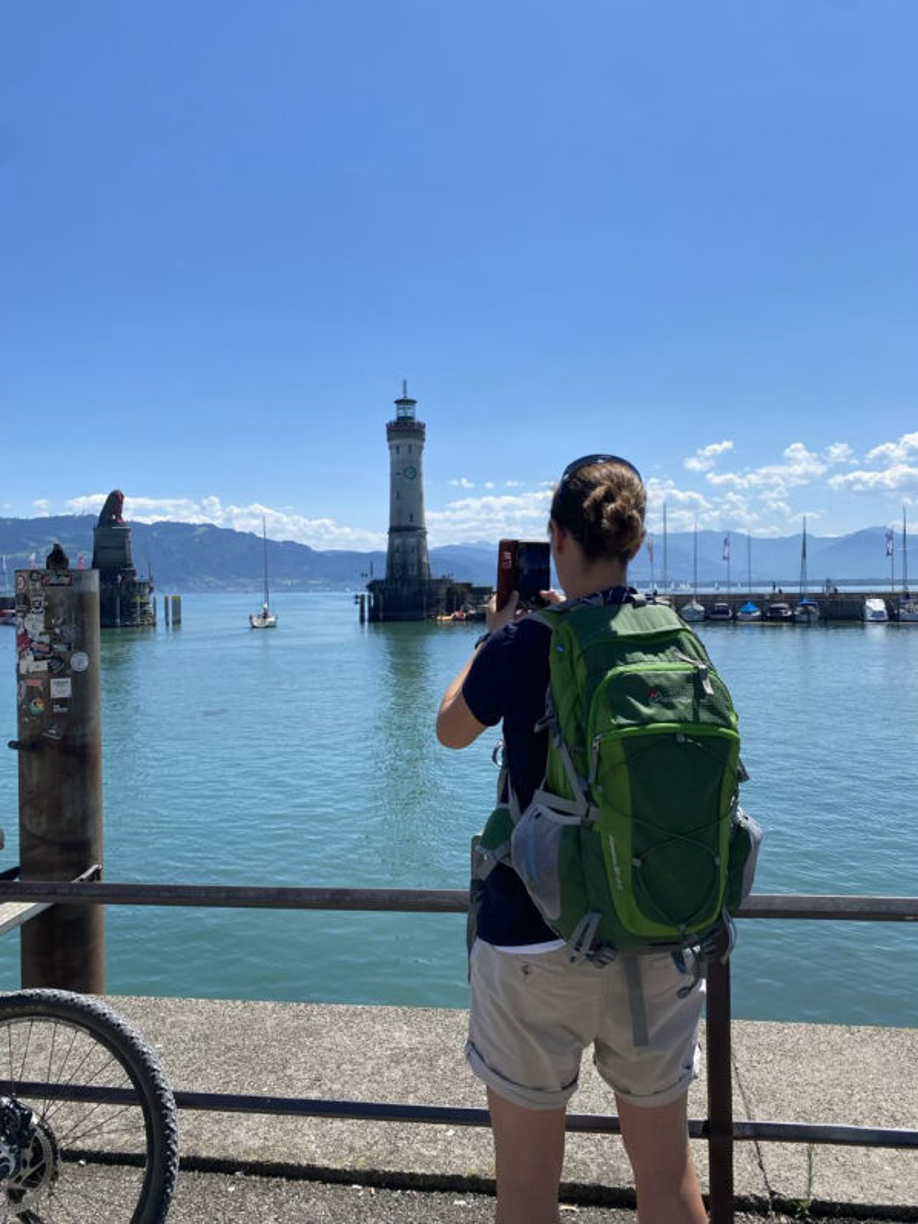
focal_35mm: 26
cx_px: 459
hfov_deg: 53.1
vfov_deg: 67.3
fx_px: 919
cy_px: 612
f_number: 1.8
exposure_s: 1/3610
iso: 32
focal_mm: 4.25
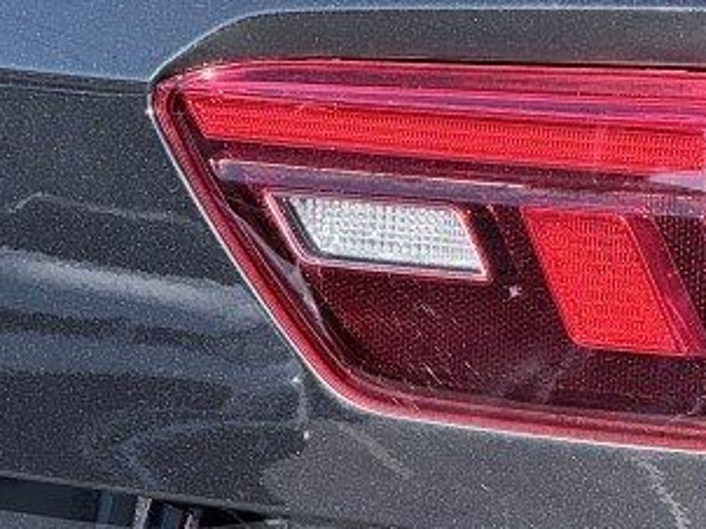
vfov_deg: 3.6
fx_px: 8294
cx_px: 404
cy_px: 538
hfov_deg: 4.9
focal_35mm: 407
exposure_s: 1/504
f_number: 2.8
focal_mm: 15.66
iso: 64
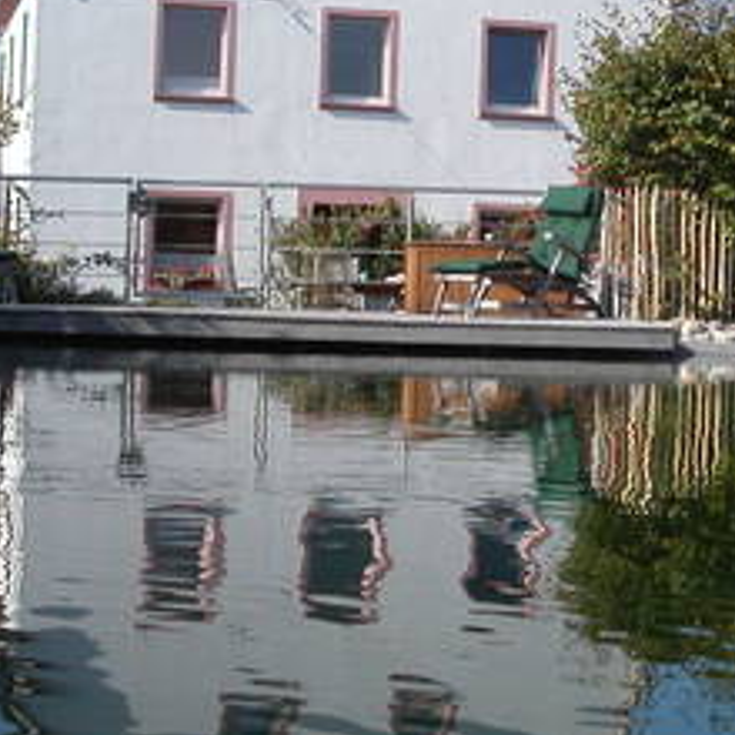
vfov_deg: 28.0
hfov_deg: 28.1
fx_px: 1465
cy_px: 244
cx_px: 334
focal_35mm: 61
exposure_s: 1/250
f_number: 8
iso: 100
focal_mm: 7.8
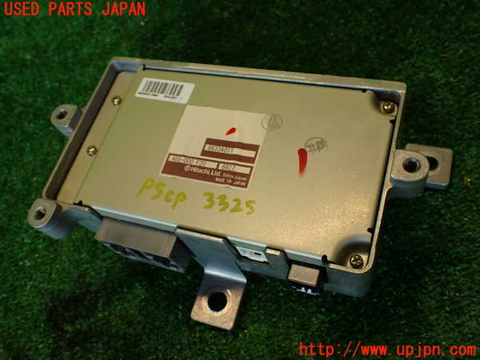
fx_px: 444
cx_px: 240
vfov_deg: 44.2
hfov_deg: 56.8
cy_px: 180
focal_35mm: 32
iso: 125
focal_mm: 5.79
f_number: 2.4
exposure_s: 1/60
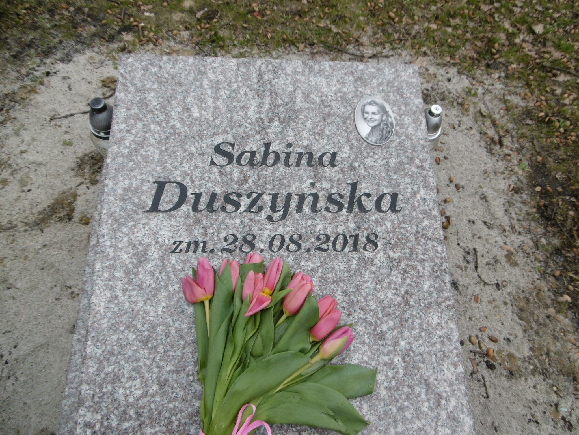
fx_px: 401
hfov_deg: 71.6
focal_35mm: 24
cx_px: 290
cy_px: 218
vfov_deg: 56.8
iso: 100
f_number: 3.1
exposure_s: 1/400
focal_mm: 4.3
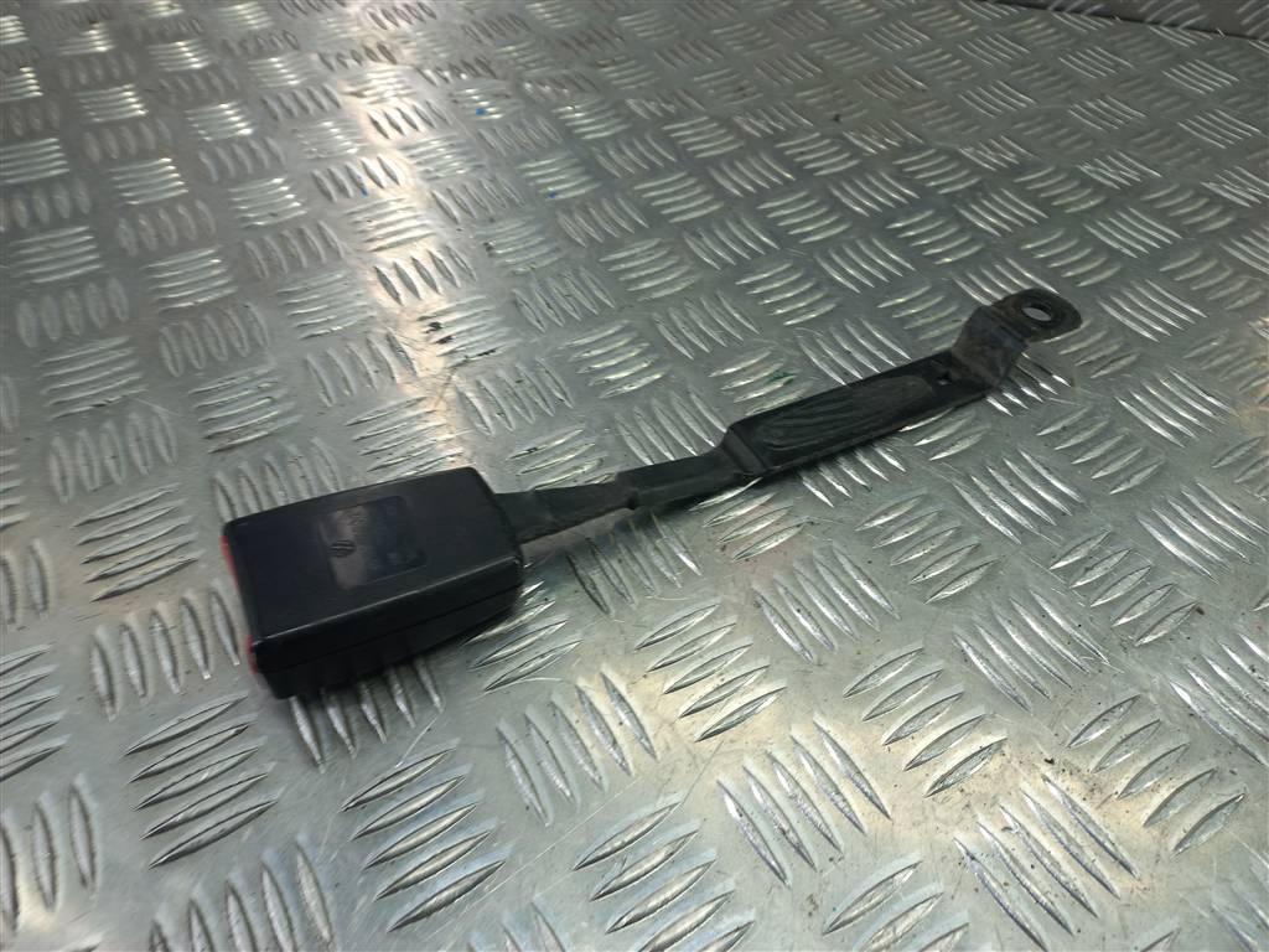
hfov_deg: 69.4
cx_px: 634
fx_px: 916
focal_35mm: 25
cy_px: 476
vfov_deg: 54.9
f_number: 1.8
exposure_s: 1/50
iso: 50
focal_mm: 4.6
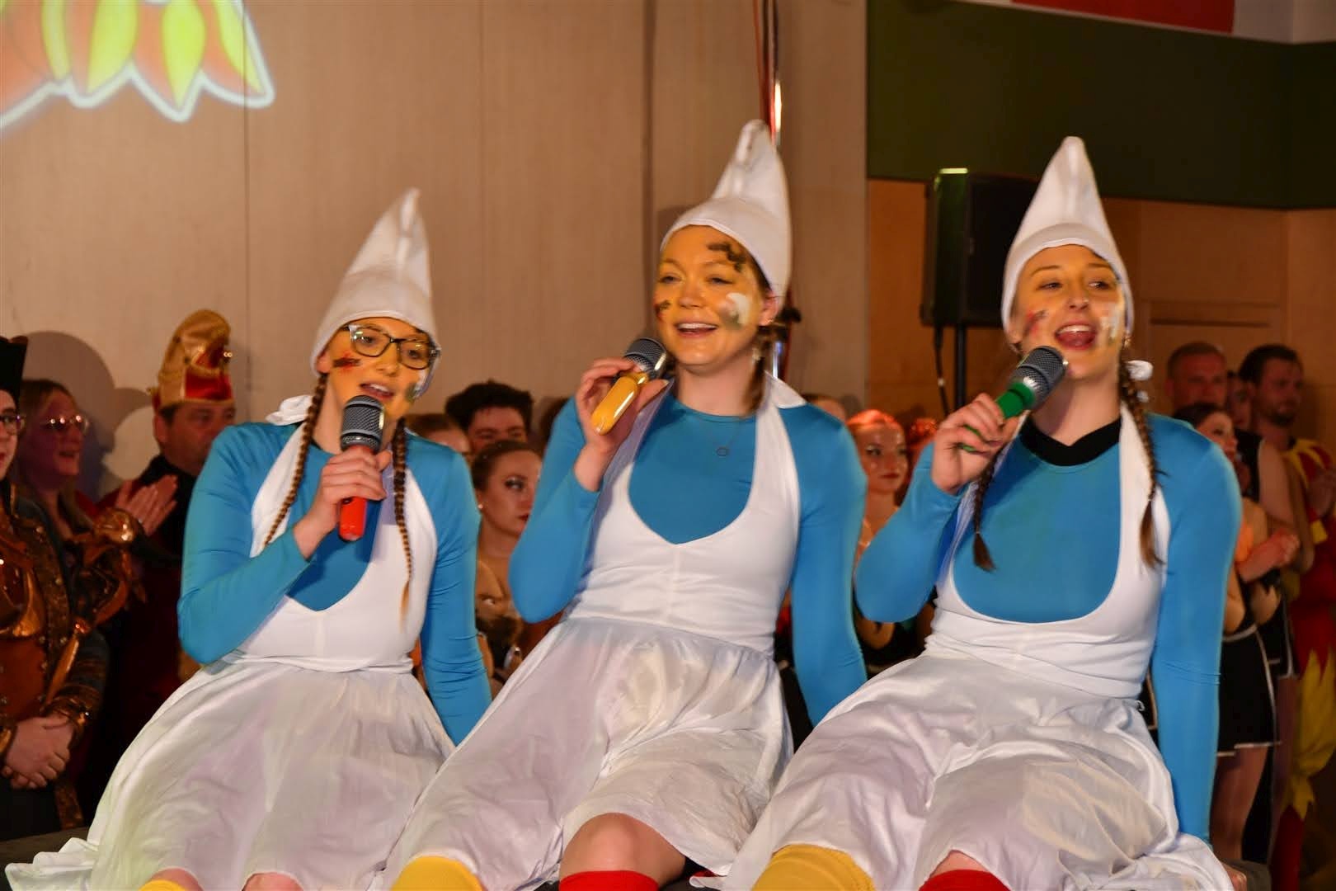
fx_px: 4453
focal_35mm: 120
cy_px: 446
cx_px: 668
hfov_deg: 17.1
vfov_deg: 11.4
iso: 720
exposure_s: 1/60
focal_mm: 80
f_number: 5
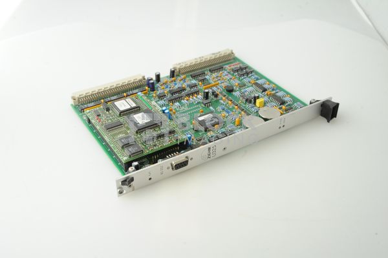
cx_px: 194
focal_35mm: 45
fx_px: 485
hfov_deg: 43.6
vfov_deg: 29.8
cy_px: 129
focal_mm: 45
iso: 1600
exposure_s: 1/125
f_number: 10
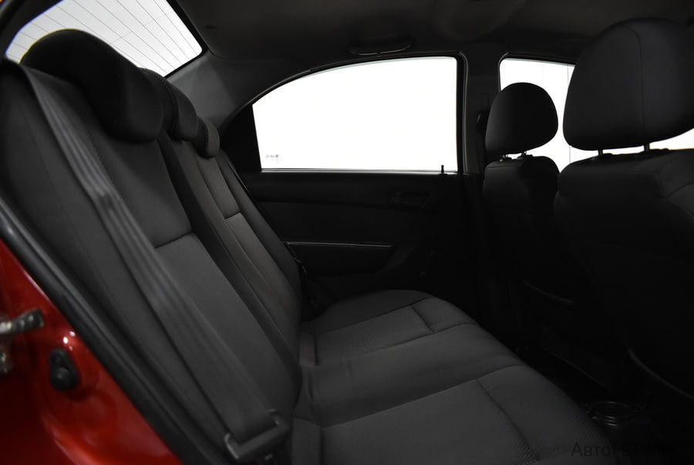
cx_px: 347
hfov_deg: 67.3
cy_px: 232
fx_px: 521
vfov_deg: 48.0
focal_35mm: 27
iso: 2200
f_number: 3.5
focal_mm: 18
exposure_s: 1/100
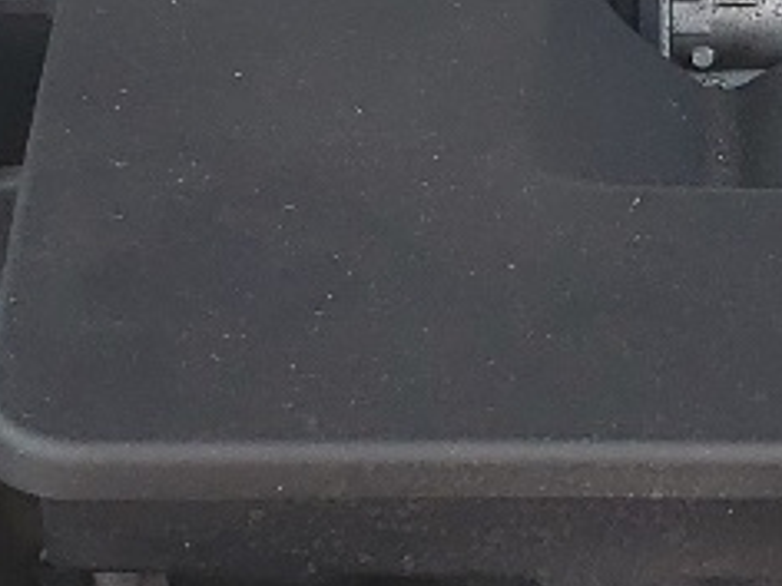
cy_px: 116
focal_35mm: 176
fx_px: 3976
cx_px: 891
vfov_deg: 8.4
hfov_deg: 11.1
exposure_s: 1/556
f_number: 1.5
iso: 50
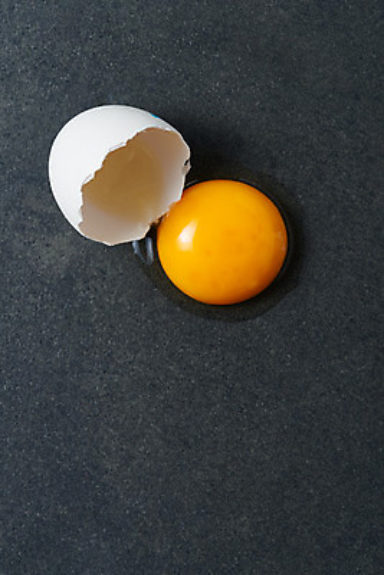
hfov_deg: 13.1
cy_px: 288
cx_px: 192
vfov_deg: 19.4
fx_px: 1678
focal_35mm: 105
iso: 100
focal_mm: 105
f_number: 20
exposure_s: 1/125
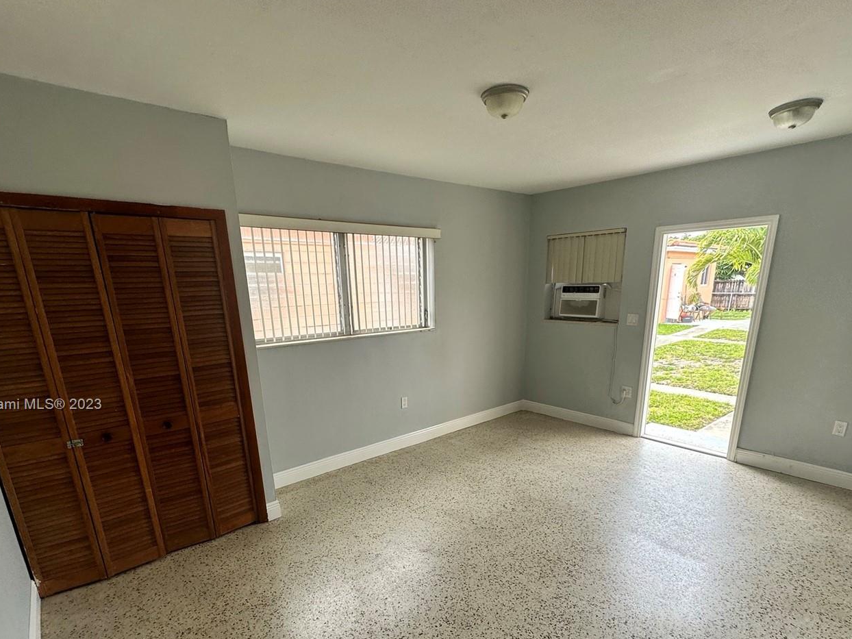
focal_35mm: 18
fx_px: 443
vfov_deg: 70.3
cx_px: 431
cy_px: 405
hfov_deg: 87.8
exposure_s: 1/179
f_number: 2.2
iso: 40
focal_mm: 2.22
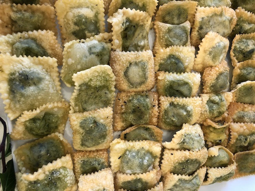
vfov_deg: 49.8
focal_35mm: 28
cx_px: 128
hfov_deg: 63.4
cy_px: 96
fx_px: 206
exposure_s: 1/33
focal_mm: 3.99
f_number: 1.8
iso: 40
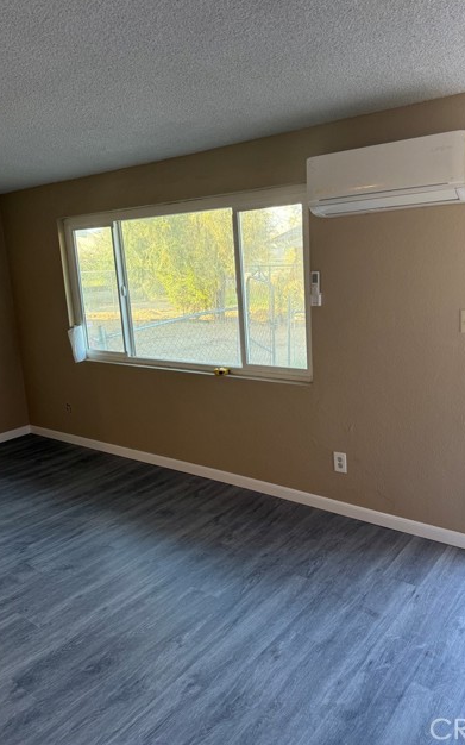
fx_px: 527
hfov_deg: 47.5
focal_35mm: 26
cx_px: 252
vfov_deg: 70.4
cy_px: 365
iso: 125
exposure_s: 1/131
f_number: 1.78
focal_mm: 6.76
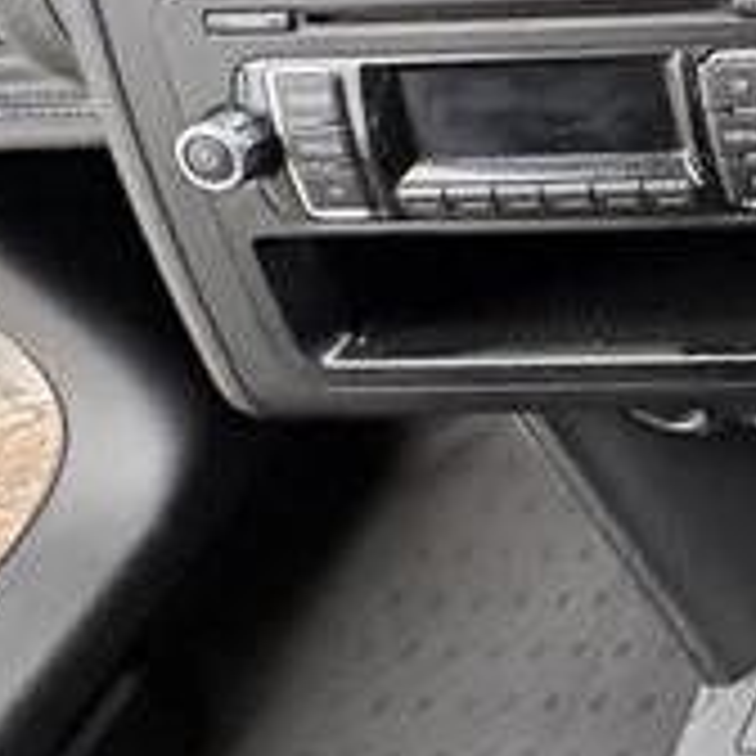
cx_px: 1696
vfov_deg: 23.9
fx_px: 1631
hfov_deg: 16.2
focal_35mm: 66
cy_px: -135
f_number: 2.2
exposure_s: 1/60
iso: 400
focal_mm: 2.22
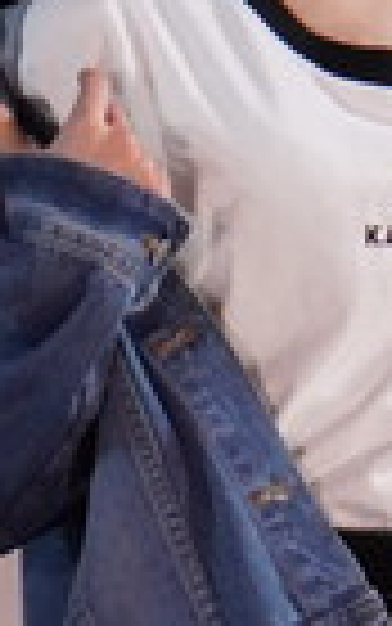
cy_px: 631
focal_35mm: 1411
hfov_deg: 0.9
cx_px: 340
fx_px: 24094
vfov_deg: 1.5
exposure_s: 1/320
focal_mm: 200
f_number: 7.1
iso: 4000
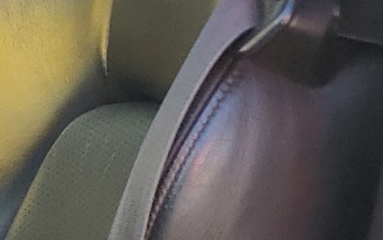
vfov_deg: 8.7
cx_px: -585
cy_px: 278
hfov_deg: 11.2
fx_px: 1566
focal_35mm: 150
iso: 50
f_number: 1.5
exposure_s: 1/217
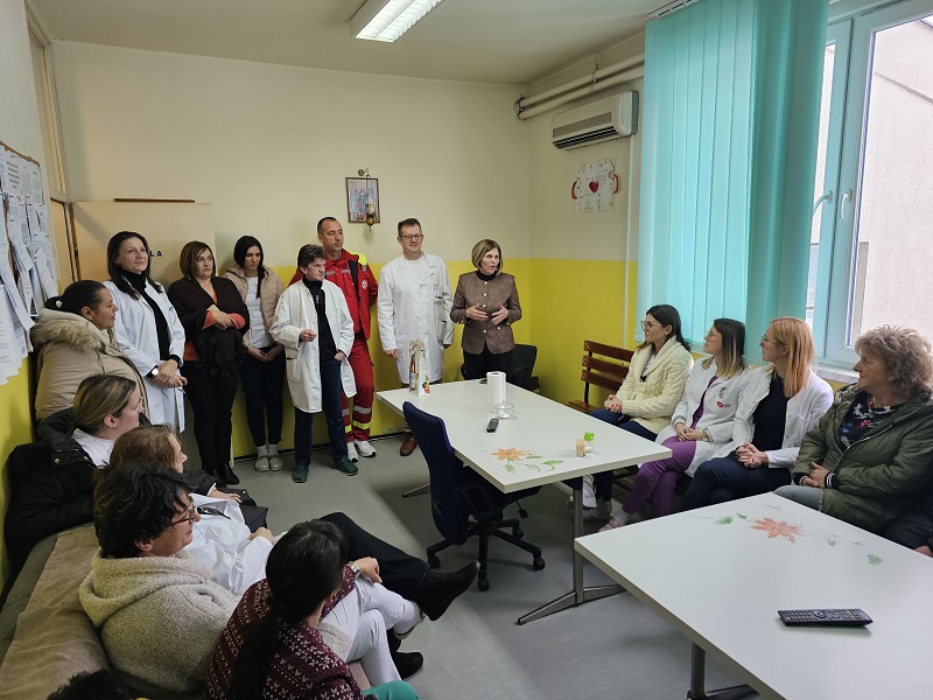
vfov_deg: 58.9
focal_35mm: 23
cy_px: 350
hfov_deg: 73.9
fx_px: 620
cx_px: 466
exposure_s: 1/100
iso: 250
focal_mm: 6.3
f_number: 1.7
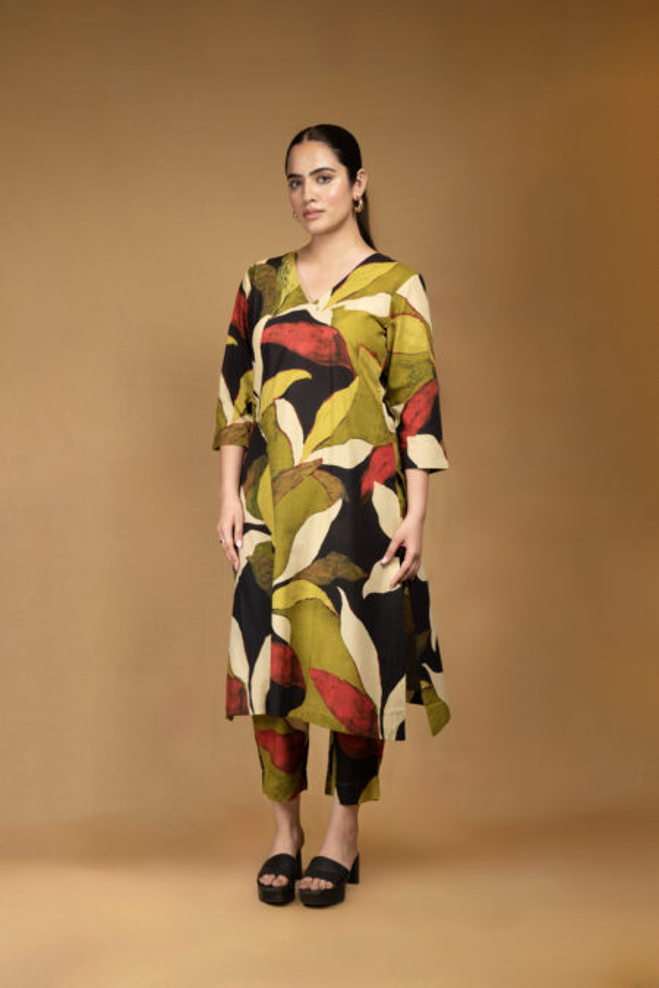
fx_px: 1483
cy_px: 494
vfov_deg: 36.9
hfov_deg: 25.1
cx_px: 330
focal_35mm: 54
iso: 1000
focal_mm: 54
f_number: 4.5
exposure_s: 1/100
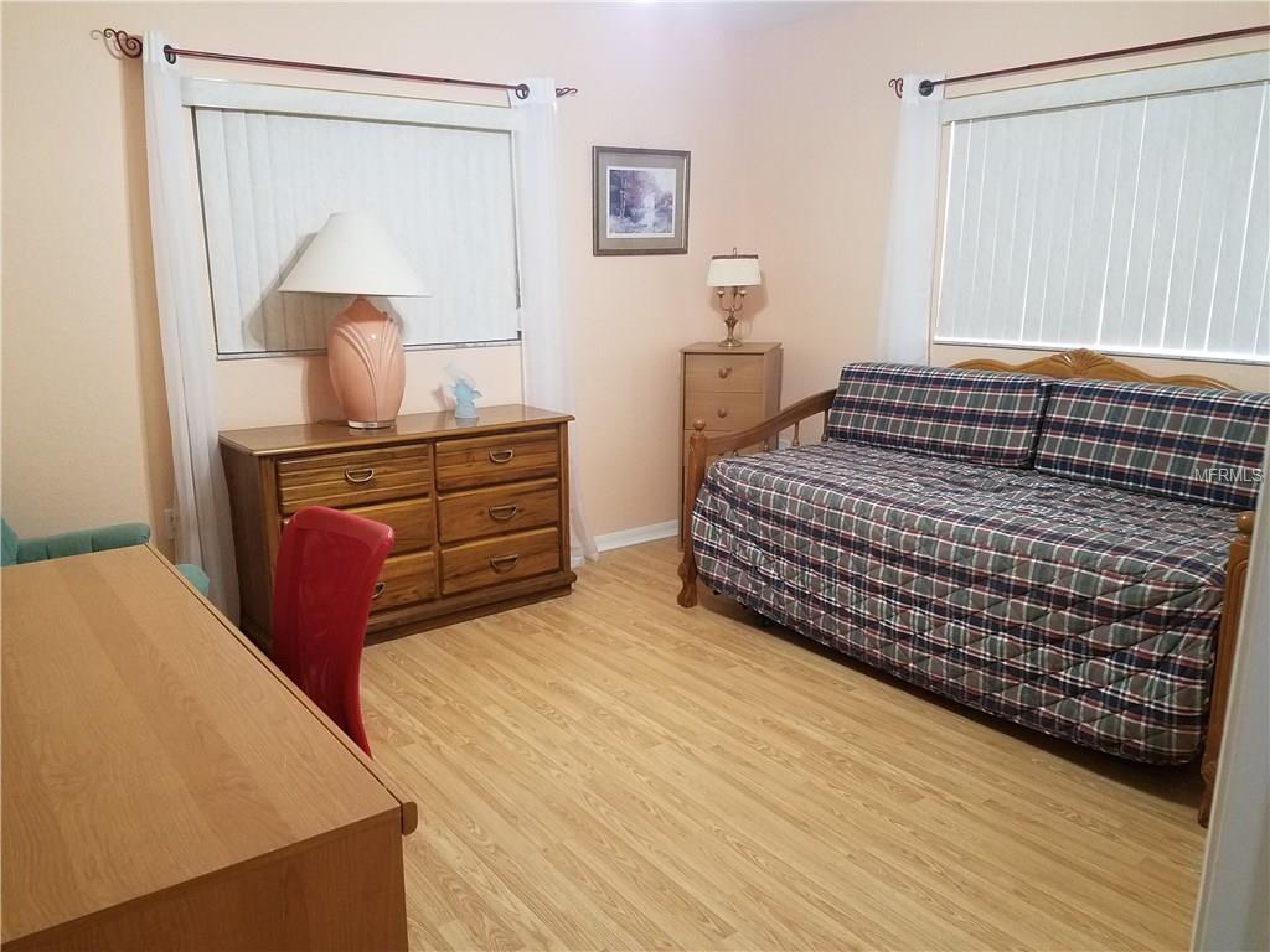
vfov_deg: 53.1
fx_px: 954
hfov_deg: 67.3
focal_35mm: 26
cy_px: 476
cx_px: 635
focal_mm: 4.2
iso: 200
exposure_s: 1/24
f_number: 1.7
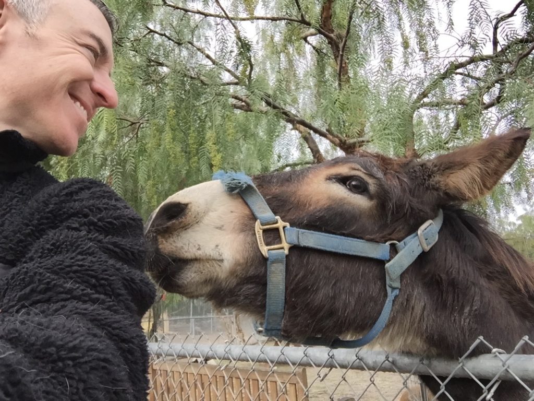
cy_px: 200
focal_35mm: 31
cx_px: 267
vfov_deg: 45.4
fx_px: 478
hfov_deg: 58.4
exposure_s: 1/142
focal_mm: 2.65
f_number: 2.2
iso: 32
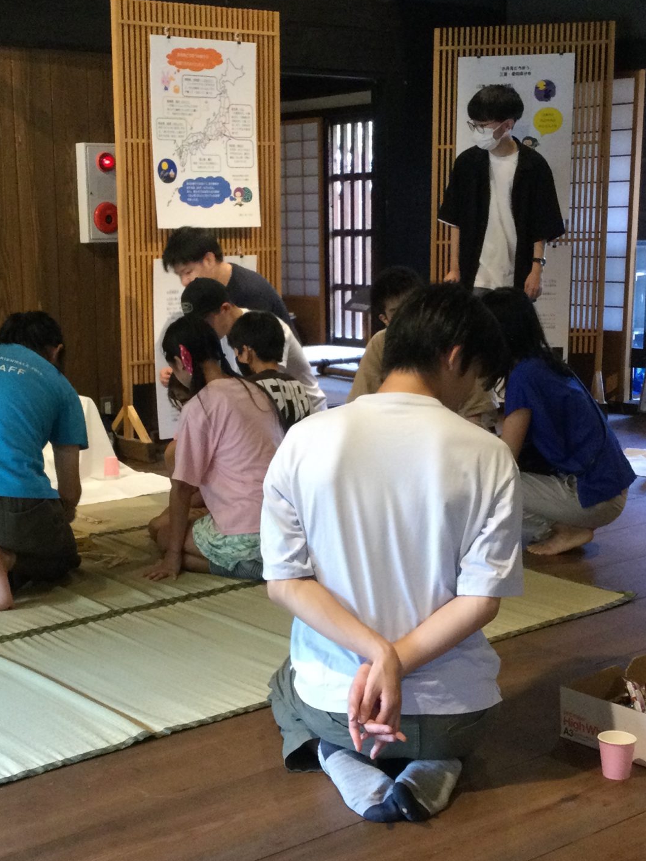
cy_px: 467
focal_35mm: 56
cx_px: 250
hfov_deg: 26.0
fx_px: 1393
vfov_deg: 34.3
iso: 125
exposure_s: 1/30
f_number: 2.4
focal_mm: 3.3
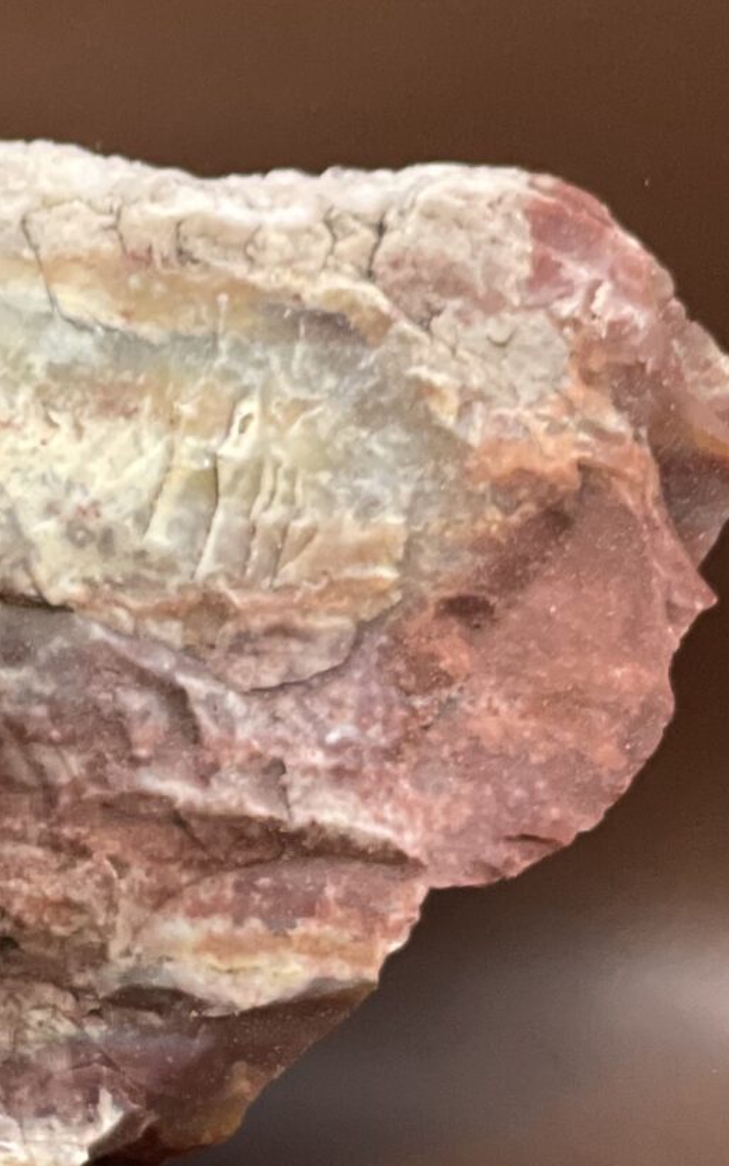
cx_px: -358
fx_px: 5402
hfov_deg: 7.6
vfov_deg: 12.3
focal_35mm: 170
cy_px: 694
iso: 320
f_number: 2
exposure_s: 1/40
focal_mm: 6
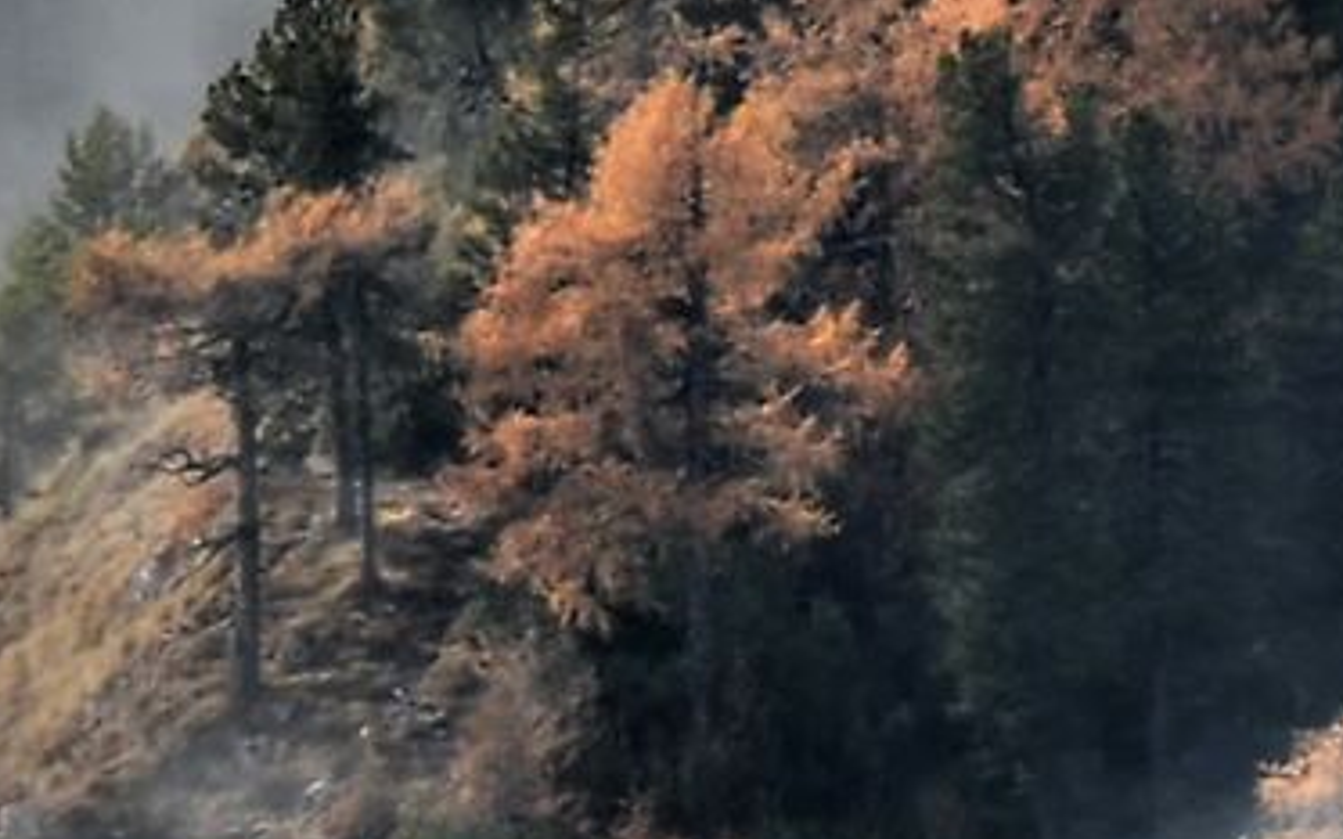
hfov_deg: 1.1
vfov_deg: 0.7
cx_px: 2952
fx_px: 71764
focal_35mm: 1961
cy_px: 121
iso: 100
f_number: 13
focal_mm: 200
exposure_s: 1/80
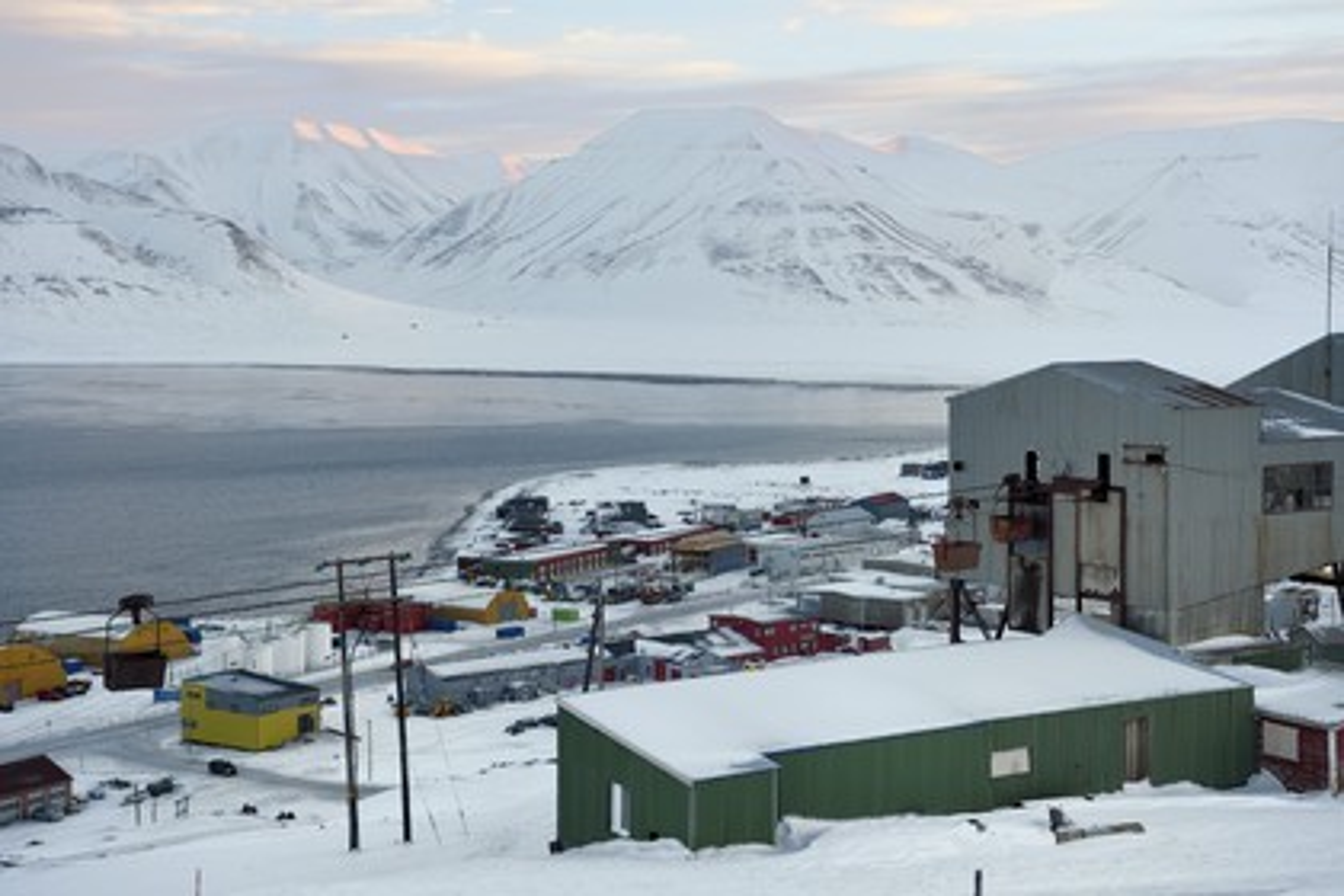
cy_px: 448
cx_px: 672
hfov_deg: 36.2
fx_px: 2053
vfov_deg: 24.6
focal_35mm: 55
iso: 200
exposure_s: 1/60
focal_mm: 55
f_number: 7.1
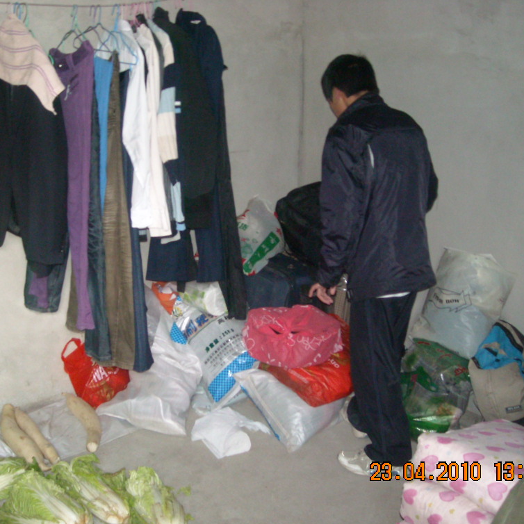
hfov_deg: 39.9
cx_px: 222
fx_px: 719
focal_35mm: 42
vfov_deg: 40.0
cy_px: 261
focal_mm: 5.7
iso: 400
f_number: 2.8
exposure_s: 1/60
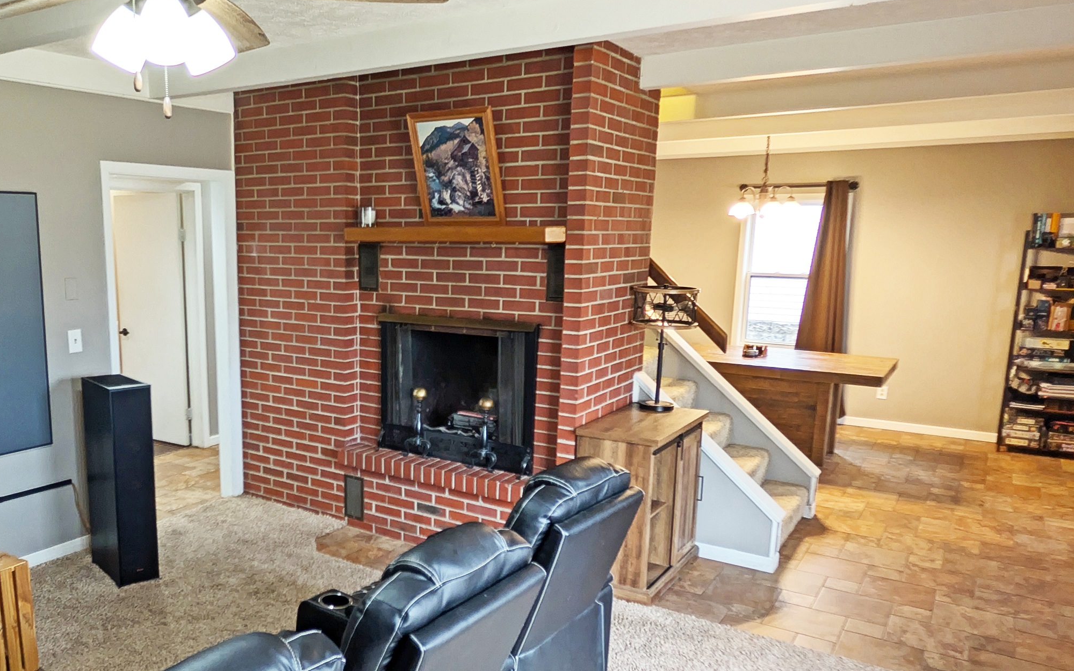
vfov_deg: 47.5
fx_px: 761
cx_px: 377
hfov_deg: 68.8
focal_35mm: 26
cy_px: 379
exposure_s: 1/60
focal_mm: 2.02
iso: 57
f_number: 1.7
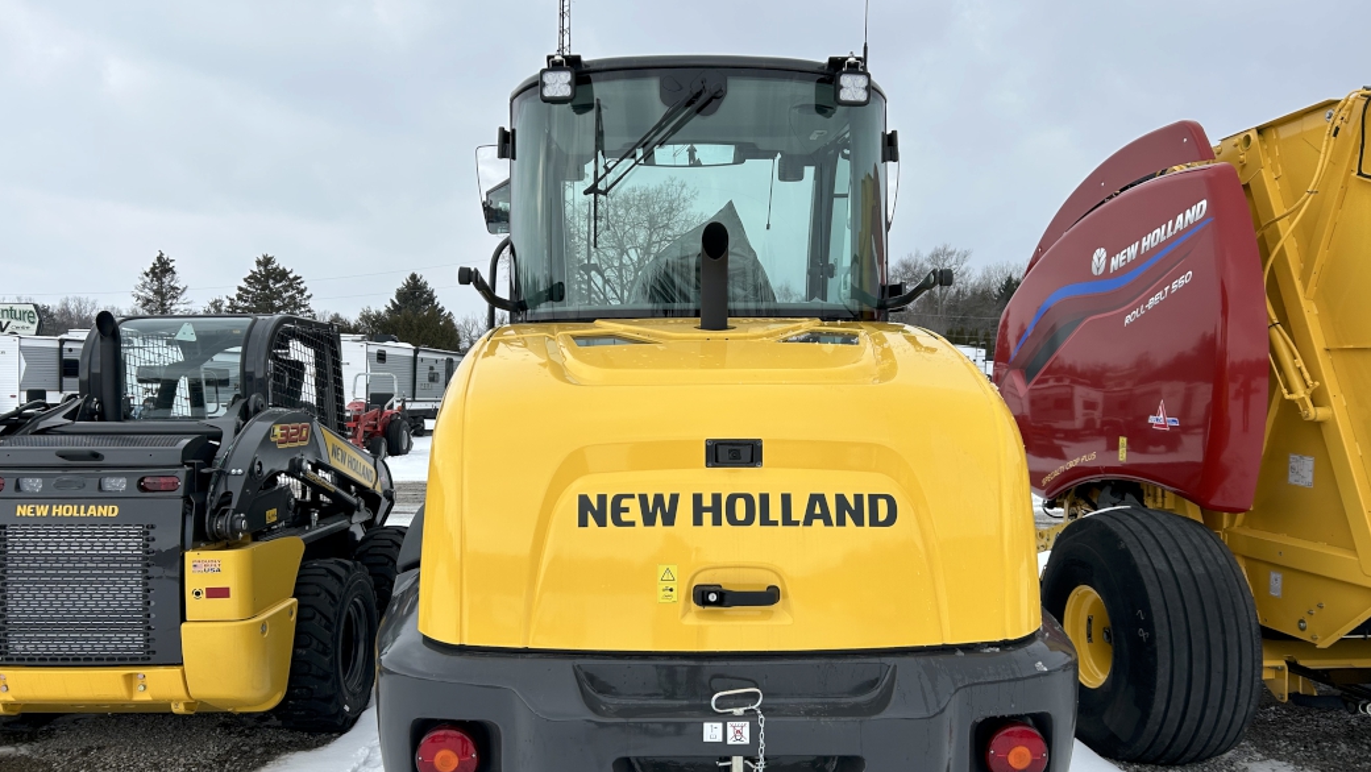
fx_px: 1054
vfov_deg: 40.1
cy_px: 437
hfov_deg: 66.1
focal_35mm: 29
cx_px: 678
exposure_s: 1/2915
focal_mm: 5.7
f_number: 1.5
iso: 50
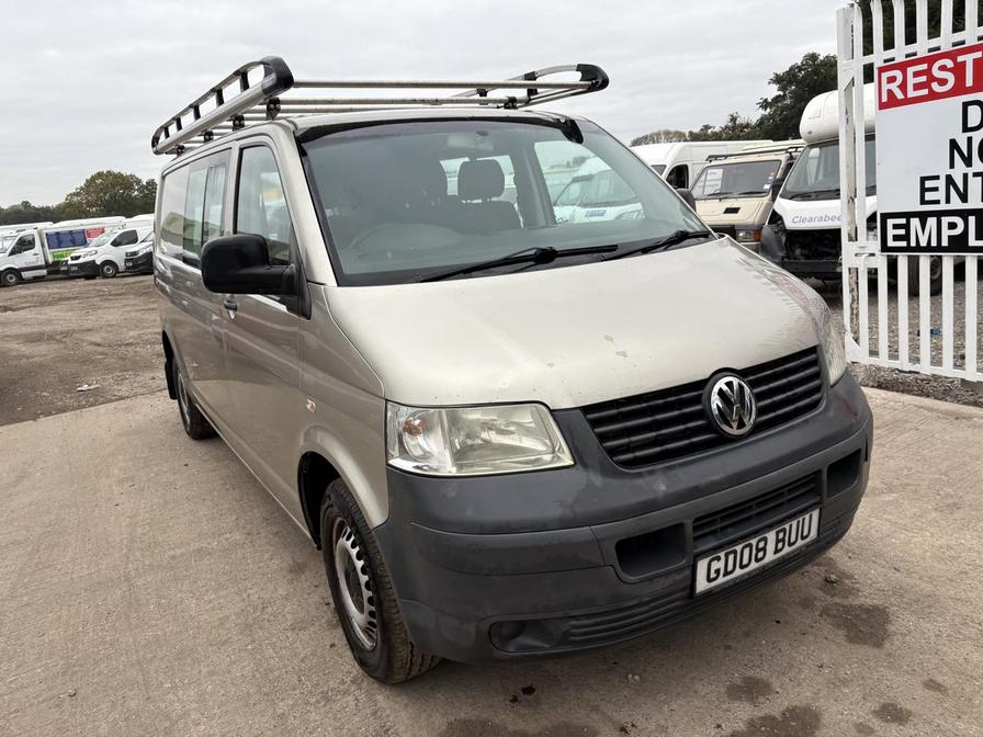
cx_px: 492
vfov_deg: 53.1
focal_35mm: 26
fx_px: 738
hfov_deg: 67.3
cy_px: 368
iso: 50
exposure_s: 1/667
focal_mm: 5.96
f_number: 1.6
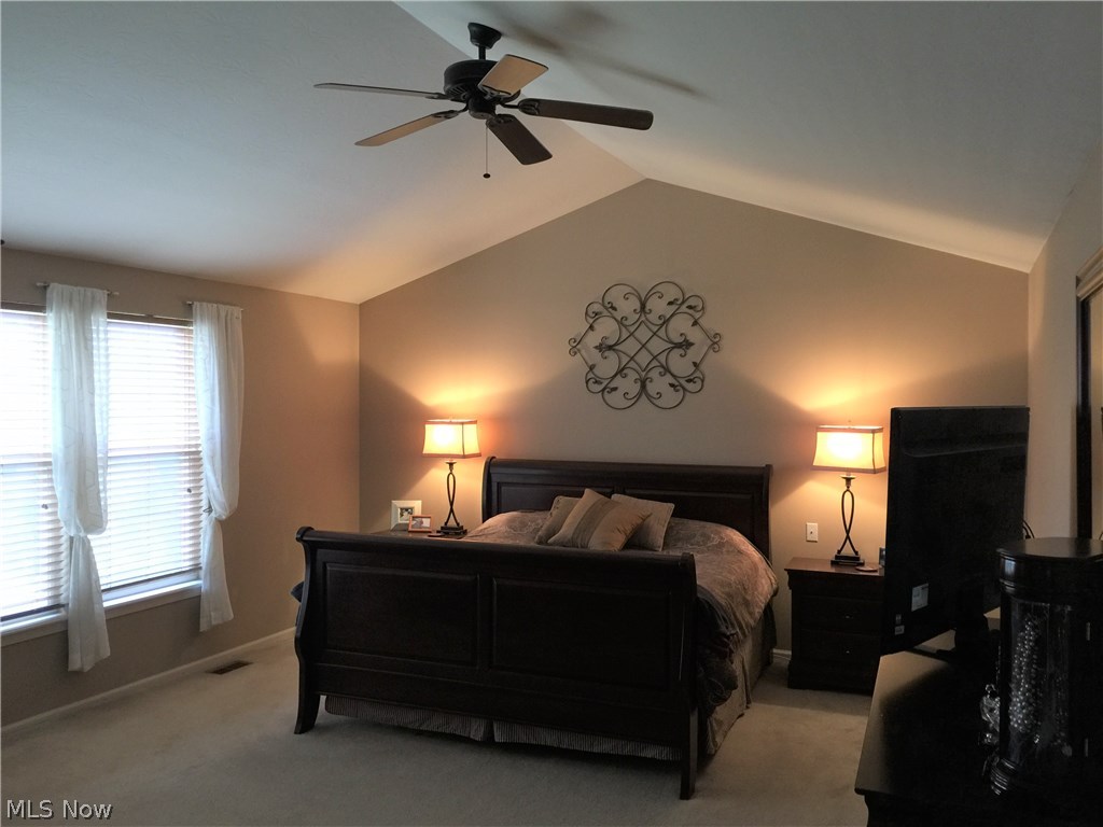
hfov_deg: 61.7
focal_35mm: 29
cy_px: 414
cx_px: 552
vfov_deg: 48.2
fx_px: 924
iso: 64
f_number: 2.2
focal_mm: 4.15
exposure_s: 1/4
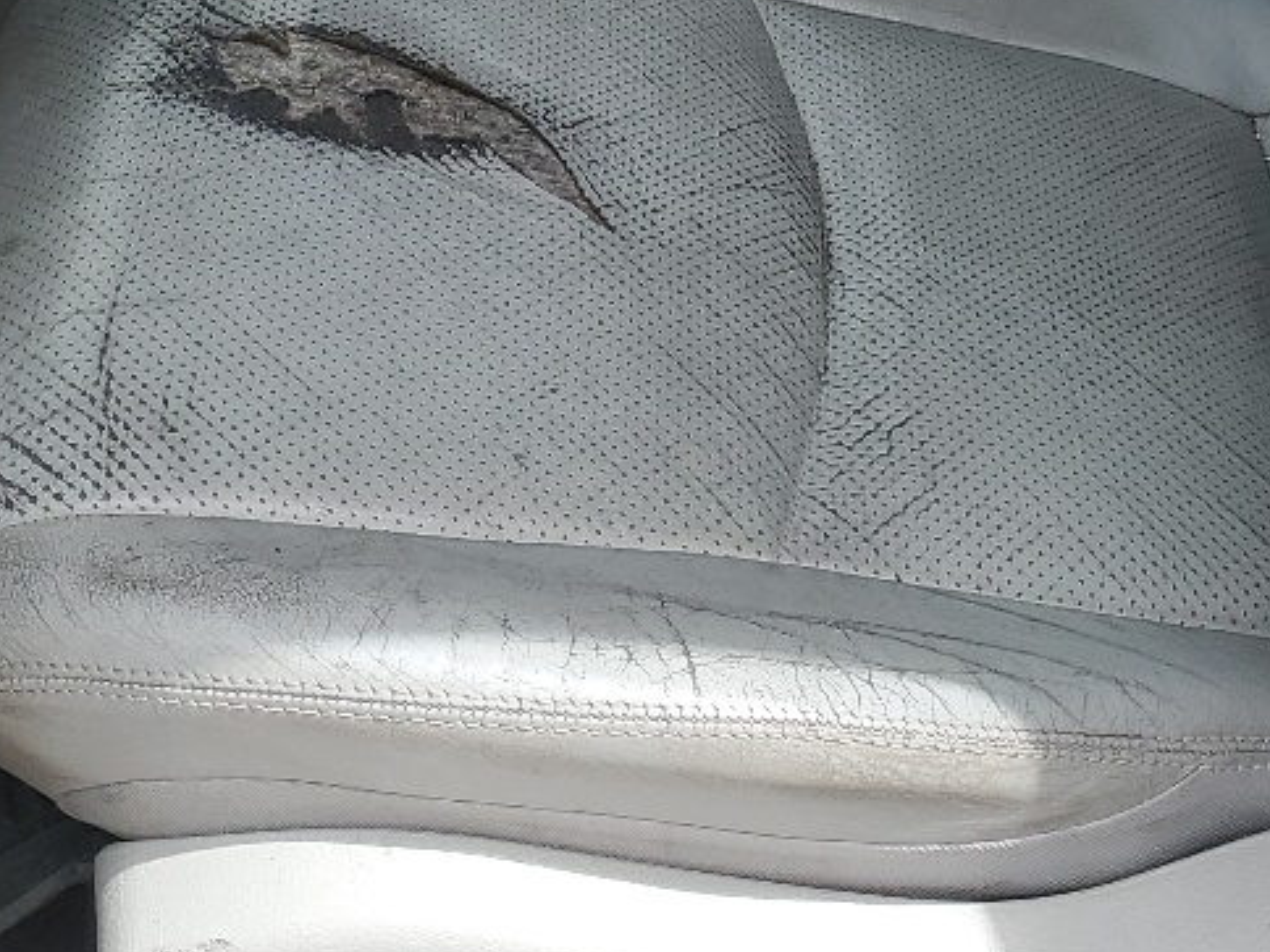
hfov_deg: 22.7
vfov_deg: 15.6
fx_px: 3155
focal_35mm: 86
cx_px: 816
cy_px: -543
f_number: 1.5
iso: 50
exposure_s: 1/1667
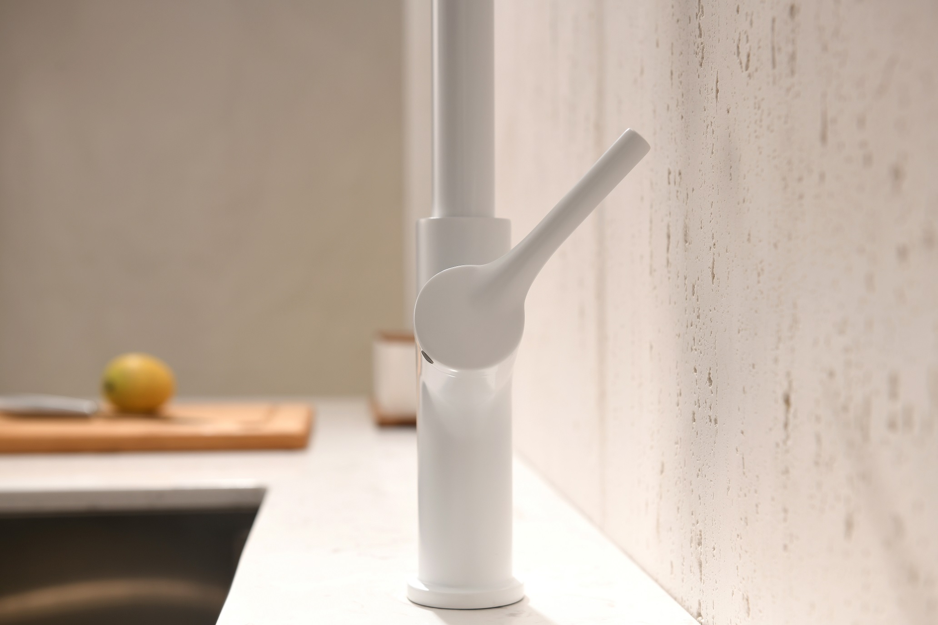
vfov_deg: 27.0
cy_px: 312
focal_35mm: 50
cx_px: 469
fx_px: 1303
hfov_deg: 39.6
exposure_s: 1/500
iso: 125
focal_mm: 50
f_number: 6.3
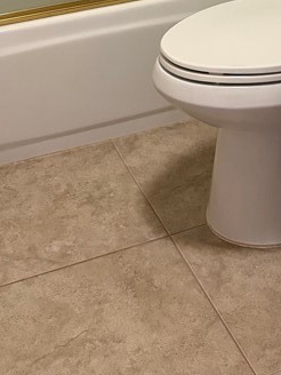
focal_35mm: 75
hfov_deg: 19.5
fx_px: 812
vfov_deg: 21.4
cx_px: 218
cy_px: -201
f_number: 1.78
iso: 500
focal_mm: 6.76
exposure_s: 1/60
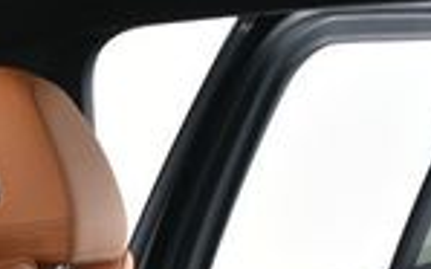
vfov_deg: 9.2
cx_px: -243
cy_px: 602
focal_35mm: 131
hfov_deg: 14.7
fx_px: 1538
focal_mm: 20
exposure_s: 1/160
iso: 100
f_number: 5
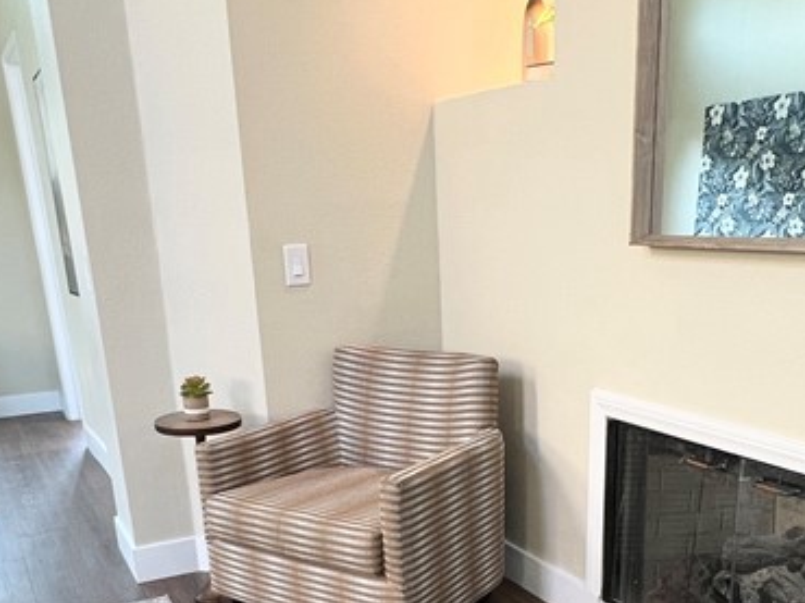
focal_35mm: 36
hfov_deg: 51.1
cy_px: 542
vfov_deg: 37.1
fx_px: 837
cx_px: 472
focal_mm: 1.57
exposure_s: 1/60
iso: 200
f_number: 1.8
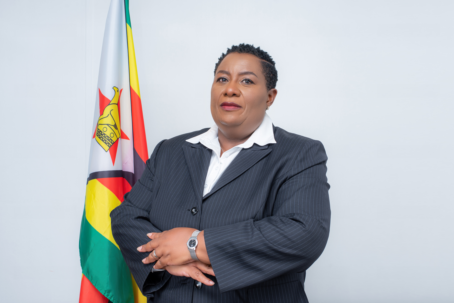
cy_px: 152
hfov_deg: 39.6
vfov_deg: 27.0
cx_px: 227
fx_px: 631
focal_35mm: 50
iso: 100
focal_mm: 50
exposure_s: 1/200
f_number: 8
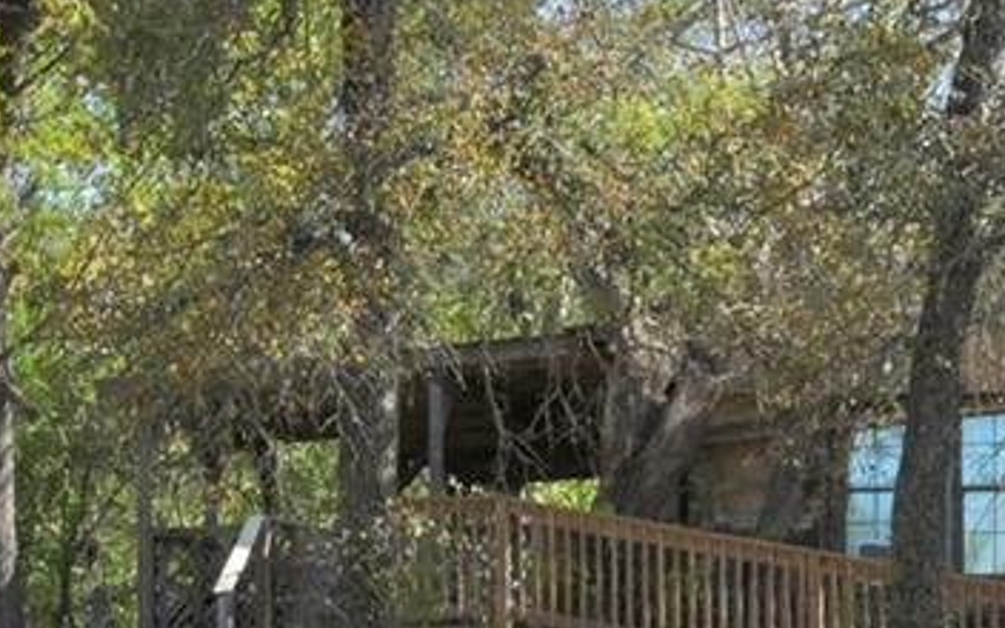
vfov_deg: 7.3
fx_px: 4875
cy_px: 935
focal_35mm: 178
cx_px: 1054
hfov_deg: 11.6
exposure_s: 1/3200
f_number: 8
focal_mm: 30
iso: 800
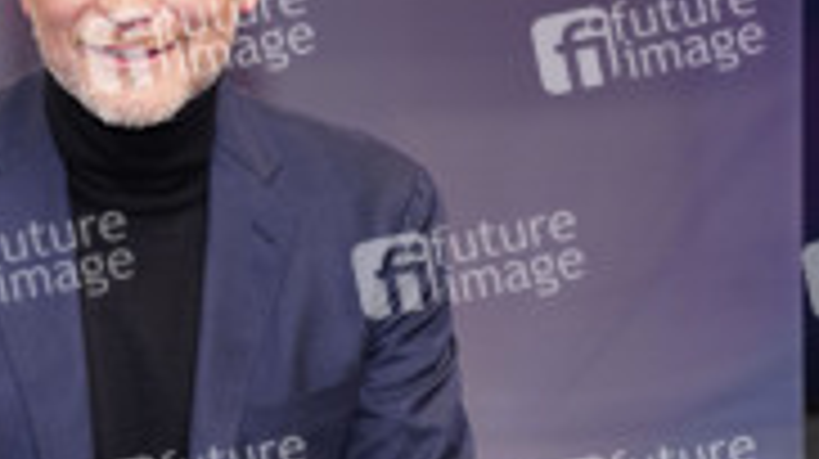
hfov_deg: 19.3
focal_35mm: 109
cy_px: 378
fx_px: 2365
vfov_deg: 11.0
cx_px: 79
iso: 2000
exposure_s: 1/125
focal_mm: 42
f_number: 5.6
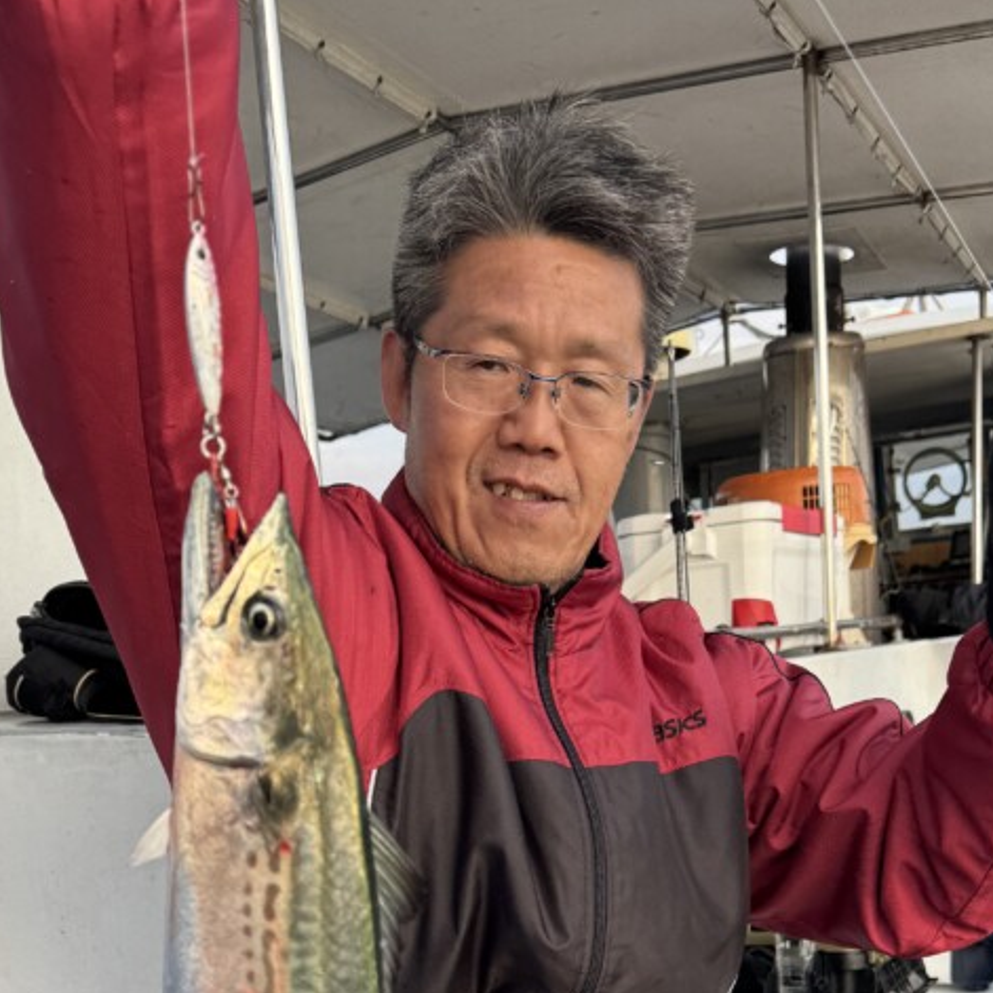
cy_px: 947
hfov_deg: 37.6
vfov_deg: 34.8
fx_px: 1460
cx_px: 498
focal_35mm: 45
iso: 80
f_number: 1.78
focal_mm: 6.76
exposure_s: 1/1010
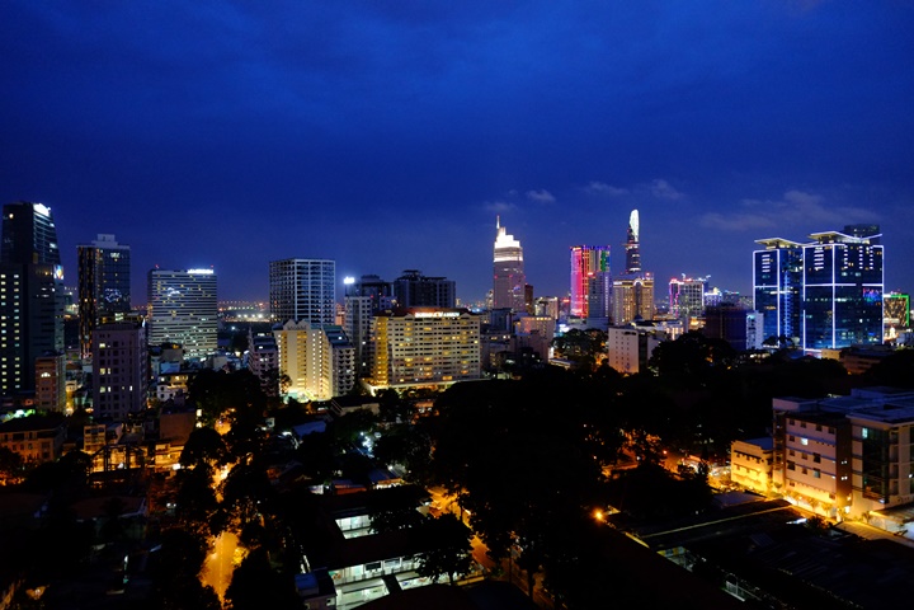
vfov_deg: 59.5
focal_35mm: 21
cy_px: 305
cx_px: 457
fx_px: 533
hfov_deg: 81.2
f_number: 2.8
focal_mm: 14
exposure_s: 1/7
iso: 1600
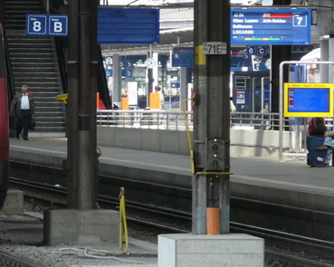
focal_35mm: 484
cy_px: 104
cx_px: -39
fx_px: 4783
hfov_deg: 4.0
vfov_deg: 3.2
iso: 200
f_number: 3.6
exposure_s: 1/160
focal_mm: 30
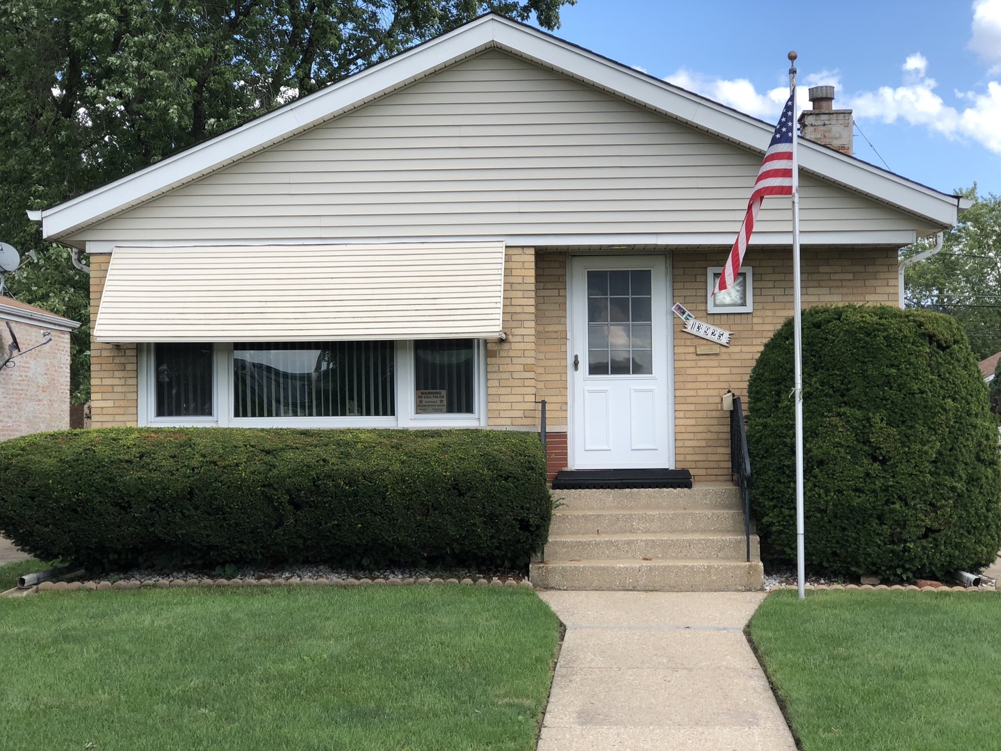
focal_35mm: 57
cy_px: 376
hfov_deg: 33.8
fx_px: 1648
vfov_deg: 25.7
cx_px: 500
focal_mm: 6.6
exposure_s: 1/319
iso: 20
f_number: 2.8
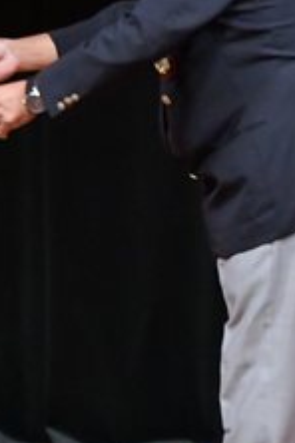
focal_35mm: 943
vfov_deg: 2.2
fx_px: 11590
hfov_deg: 1.5
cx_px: 91
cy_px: 158
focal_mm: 180
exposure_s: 1/400
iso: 5000
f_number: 5.6
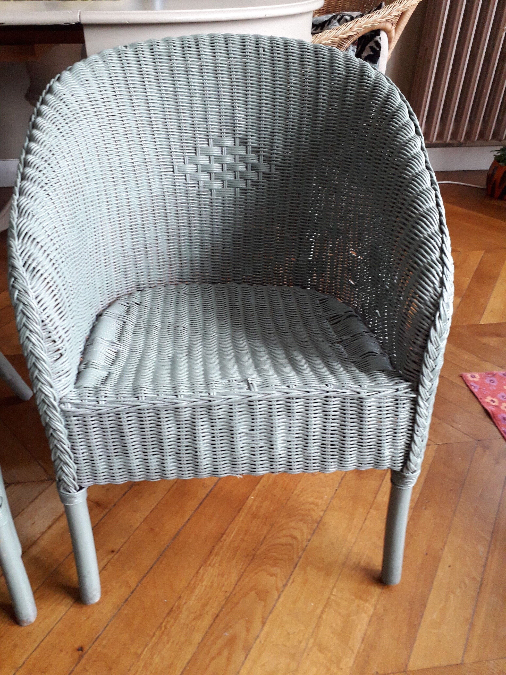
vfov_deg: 65.3
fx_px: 526
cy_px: 338
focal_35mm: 27
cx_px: 253
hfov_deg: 51.4
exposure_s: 1/33
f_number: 1.9
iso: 160
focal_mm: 3.6
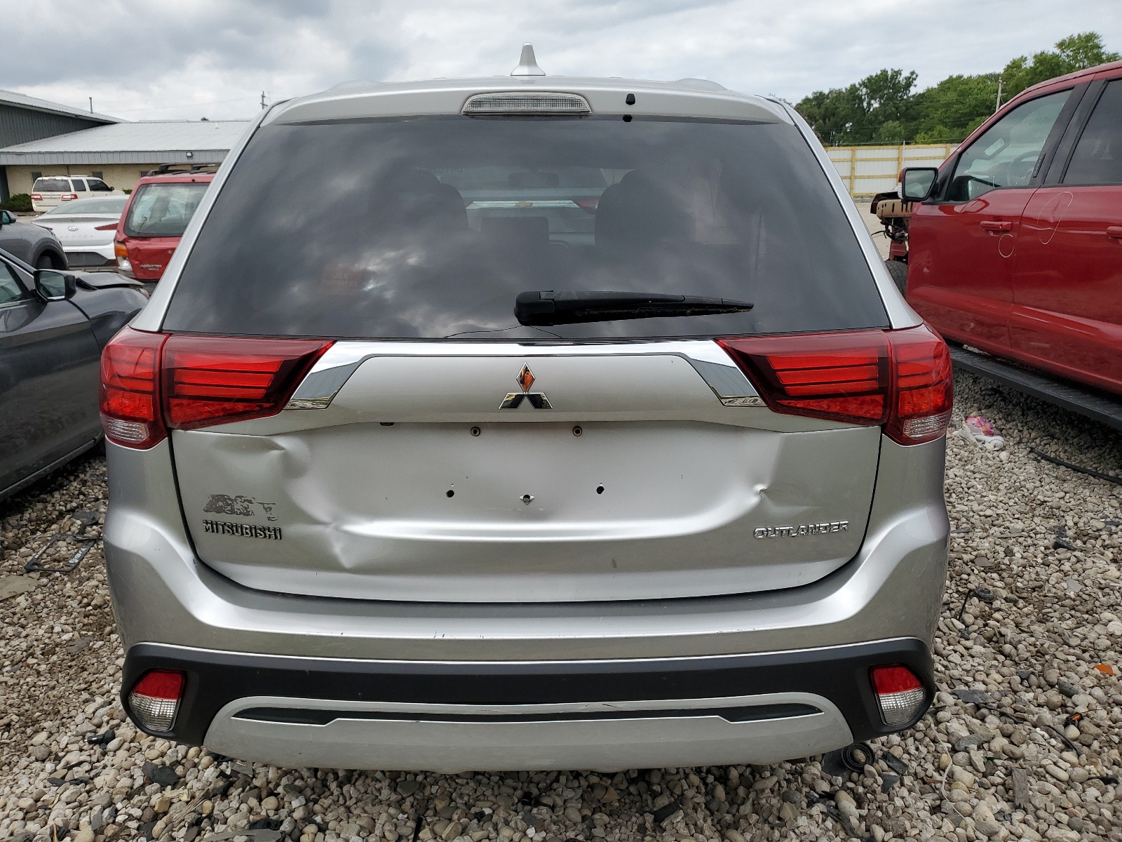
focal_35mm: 26
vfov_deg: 53.1
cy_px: 421
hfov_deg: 67.3
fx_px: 843
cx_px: 561
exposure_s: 1/2500
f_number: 1.5
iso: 50
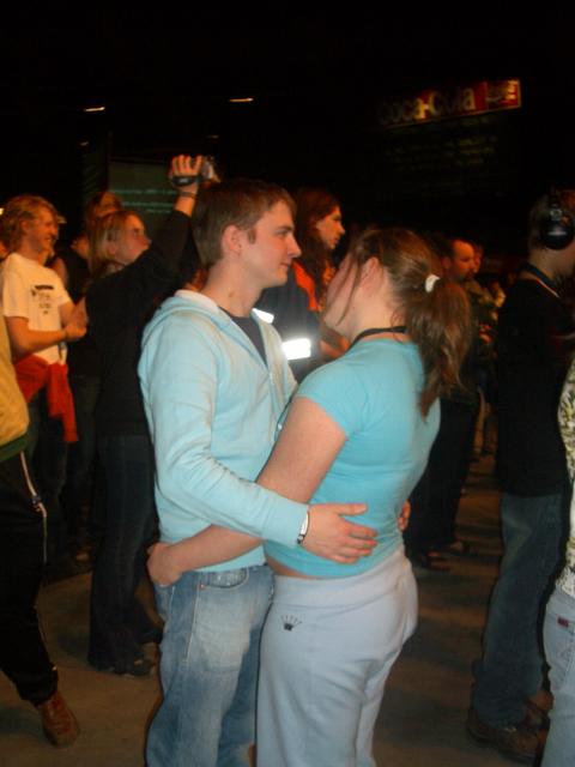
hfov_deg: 35.1
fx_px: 908
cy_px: 384
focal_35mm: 41
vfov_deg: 45.8
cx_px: 288
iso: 100
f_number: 2.8
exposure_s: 1/60
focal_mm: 6.8
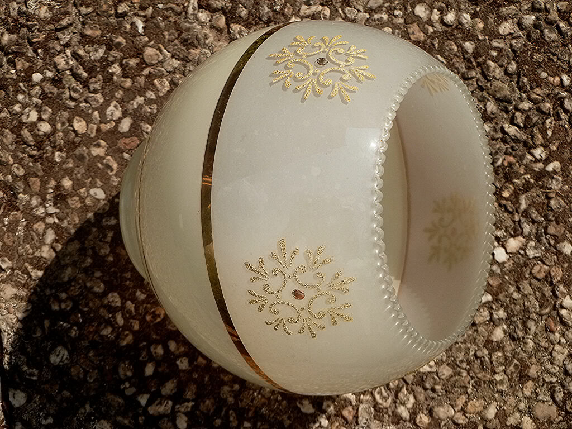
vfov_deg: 29.1
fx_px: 826
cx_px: 286
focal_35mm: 50
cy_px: 214
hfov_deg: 38.2
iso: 200
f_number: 11
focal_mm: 9
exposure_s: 1/200
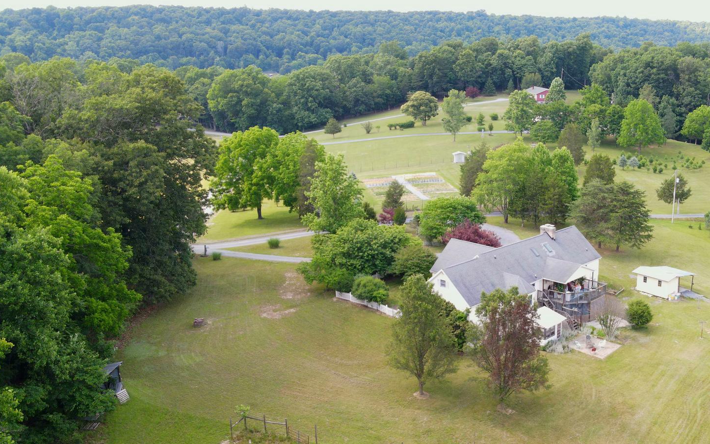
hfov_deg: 52.8
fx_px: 697
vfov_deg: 35.3
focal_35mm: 36
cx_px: 483
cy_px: 248
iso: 100
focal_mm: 4.5
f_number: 2.8
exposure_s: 1/80
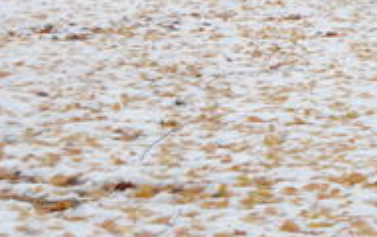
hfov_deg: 9.3
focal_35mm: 209
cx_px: 777
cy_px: -113
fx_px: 2151
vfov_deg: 6.2
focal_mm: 30
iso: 400
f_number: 5
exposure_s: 1/100
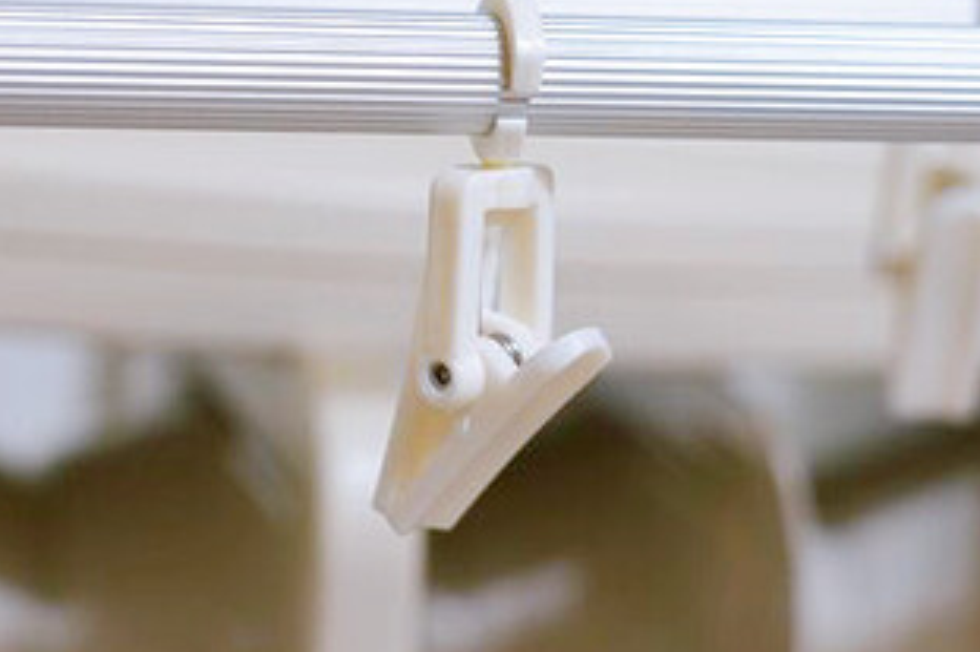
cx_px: 315
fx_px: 3945
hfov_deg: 14.1
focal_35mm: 145
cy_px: 243
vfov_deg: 9.4
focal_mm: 53
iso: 640
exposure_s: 1/60
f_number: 4
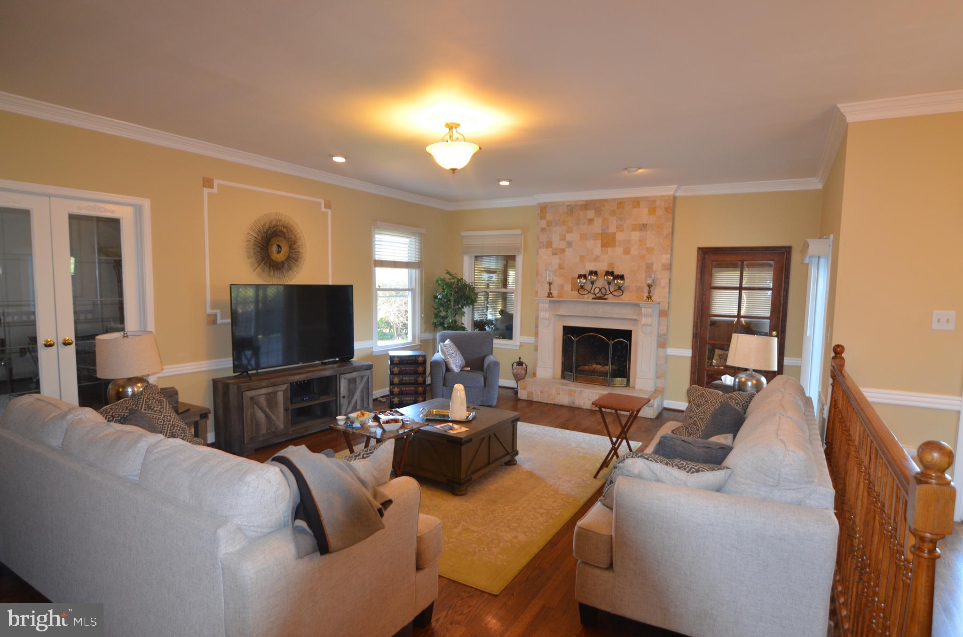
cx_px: 482
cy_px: 318
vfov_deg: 63.0
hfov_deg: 85.5
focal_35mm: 20
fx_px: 520
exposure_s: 1/60
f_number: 2.8
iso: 560
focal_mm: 13
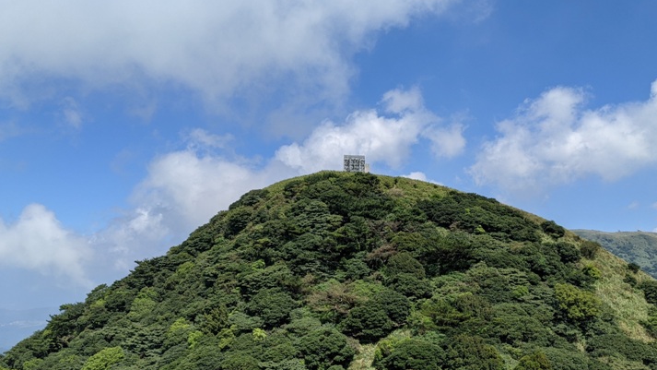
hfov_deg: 59.4
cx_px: 354
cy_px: 261
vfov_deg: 35.1
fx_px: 575
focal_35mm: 33
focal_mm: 4.38
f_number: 1.73
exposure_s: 1/3906
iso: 66
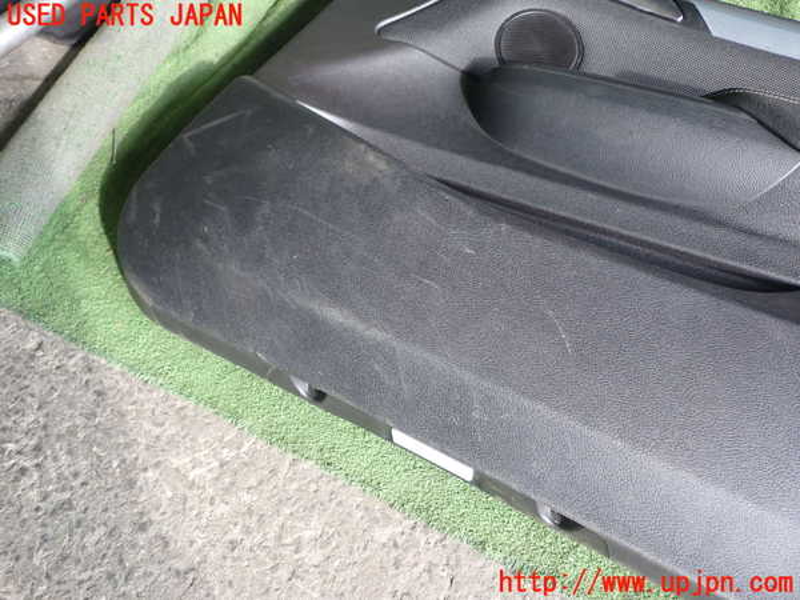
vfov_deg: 46.8
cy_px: 300
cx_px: 400
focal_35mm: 30
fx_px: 693
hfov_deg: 60.0
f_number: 2.3
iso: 200
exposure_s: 1/50
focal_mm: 5.4
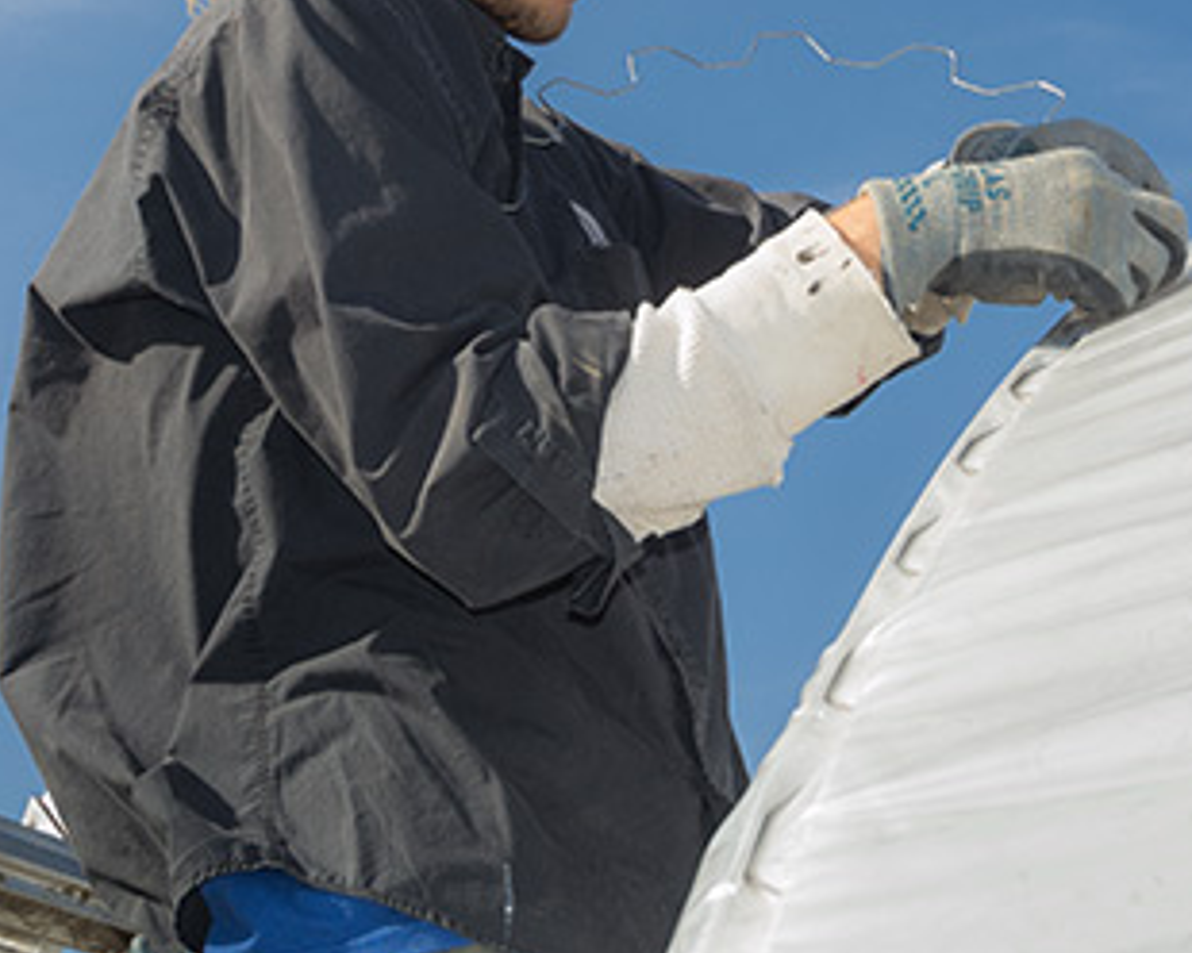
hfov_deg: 28.4
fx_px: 2324
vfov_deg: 23.0
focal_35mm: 66
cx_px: 857
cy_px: 236
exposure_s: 1/200
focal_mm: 25
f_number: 8
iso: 100
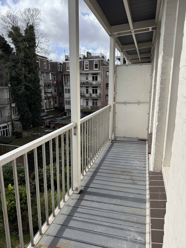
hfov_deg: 56.8
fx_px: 172
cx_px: 93
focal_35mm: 24
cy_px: 124
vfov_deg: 71.6
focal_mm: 6.76
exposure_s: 1/3096
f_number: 1.78
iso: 80
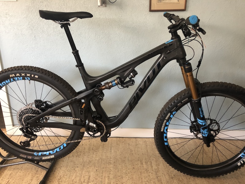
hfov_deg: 63.4
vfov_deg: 49.7
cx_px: 122
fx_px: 198
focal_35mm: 28
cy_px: 92
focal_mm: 3.99
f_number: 1.8
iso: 100
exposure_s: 1/15
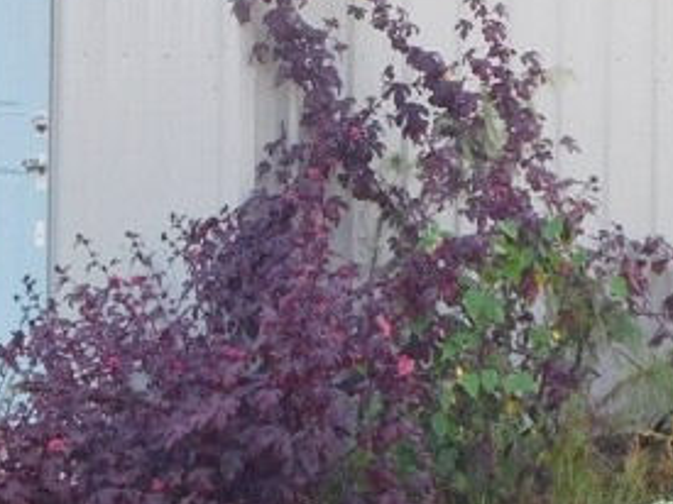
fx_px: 2604
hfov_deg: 14.7
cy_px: 42
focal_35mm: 134
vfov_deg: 11.0
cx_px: 279
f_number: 3.5
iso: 125
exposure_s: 1/200
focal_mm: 6.3
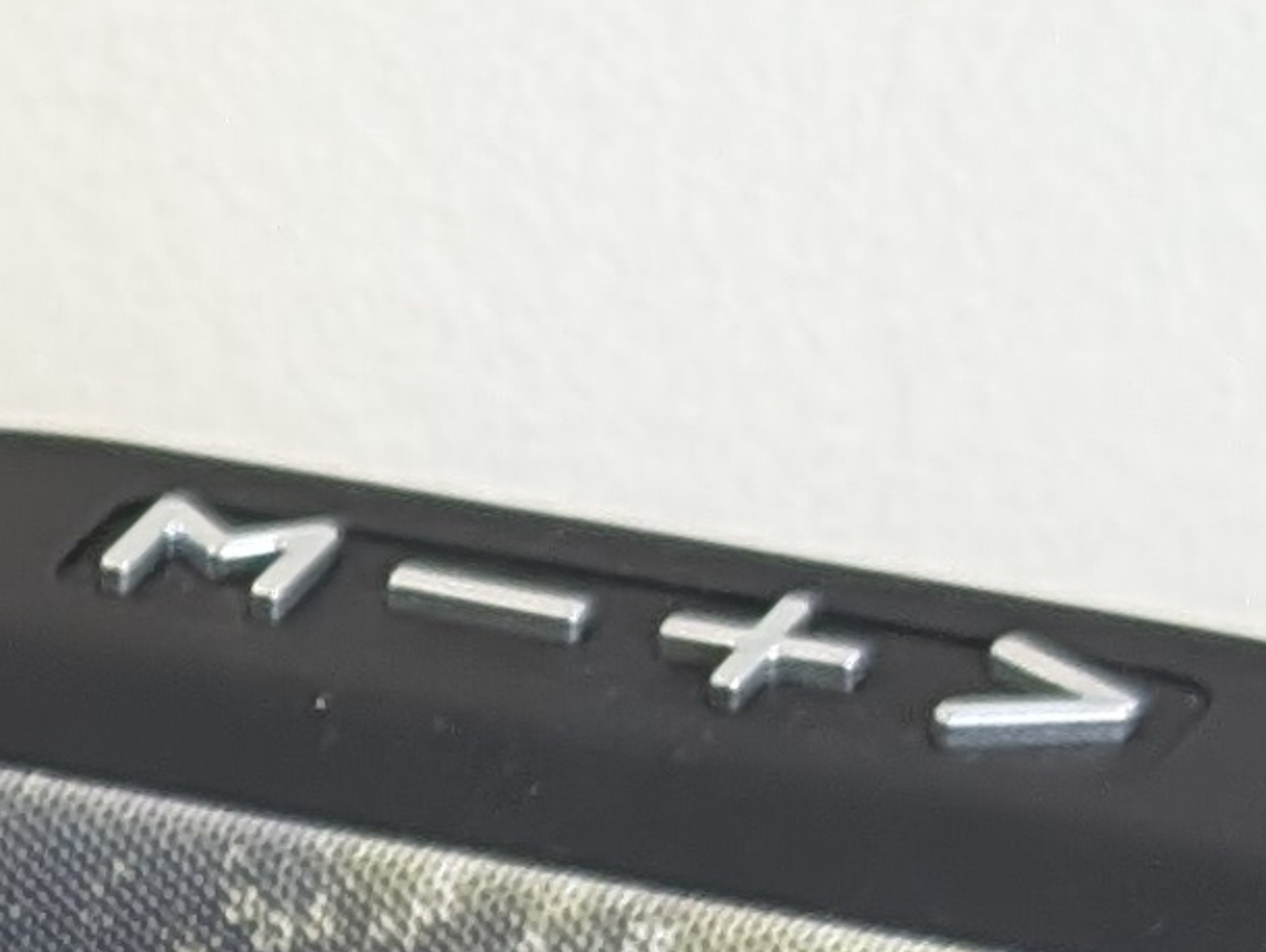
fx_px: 11976
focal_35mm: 327
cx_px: -2370
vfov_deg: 4.5
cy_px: 1269
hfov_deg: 5.7
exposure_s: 1/24
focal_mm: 6.9
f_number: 1.68
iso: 69
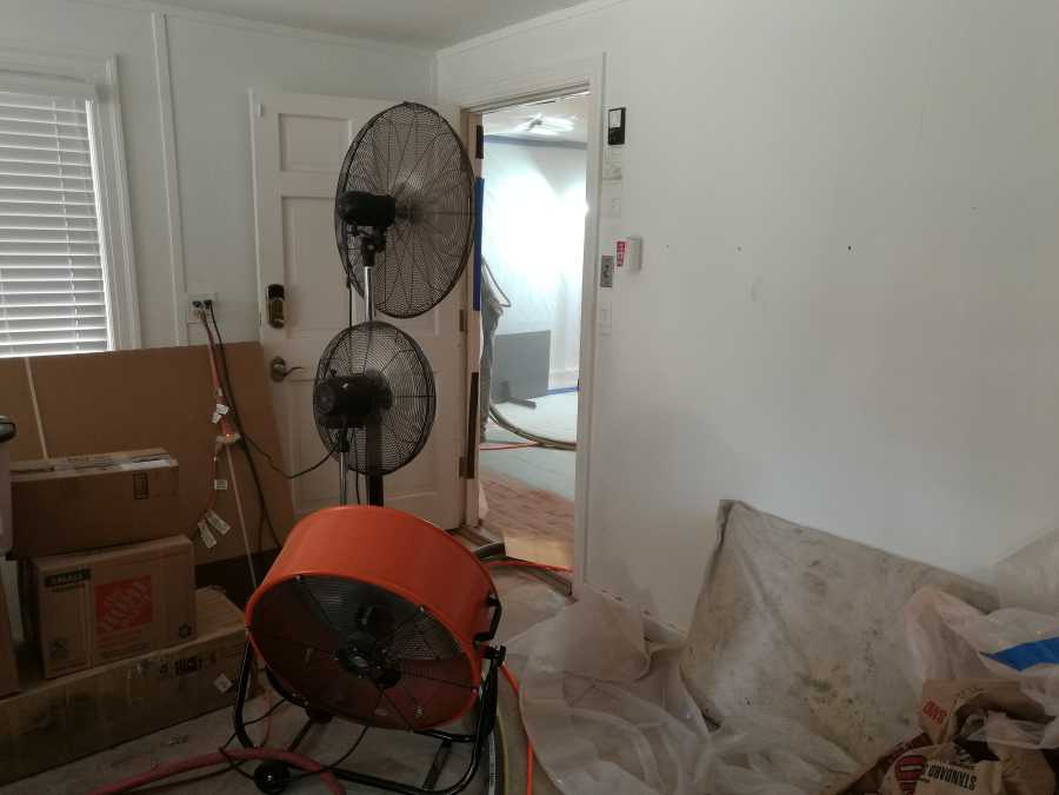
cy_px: 398
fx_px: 826
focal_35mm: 27
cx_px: 530
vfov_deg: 51.4
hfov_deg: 65.3
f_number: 2
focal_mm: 4.04
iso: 125
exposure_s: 1/33.3
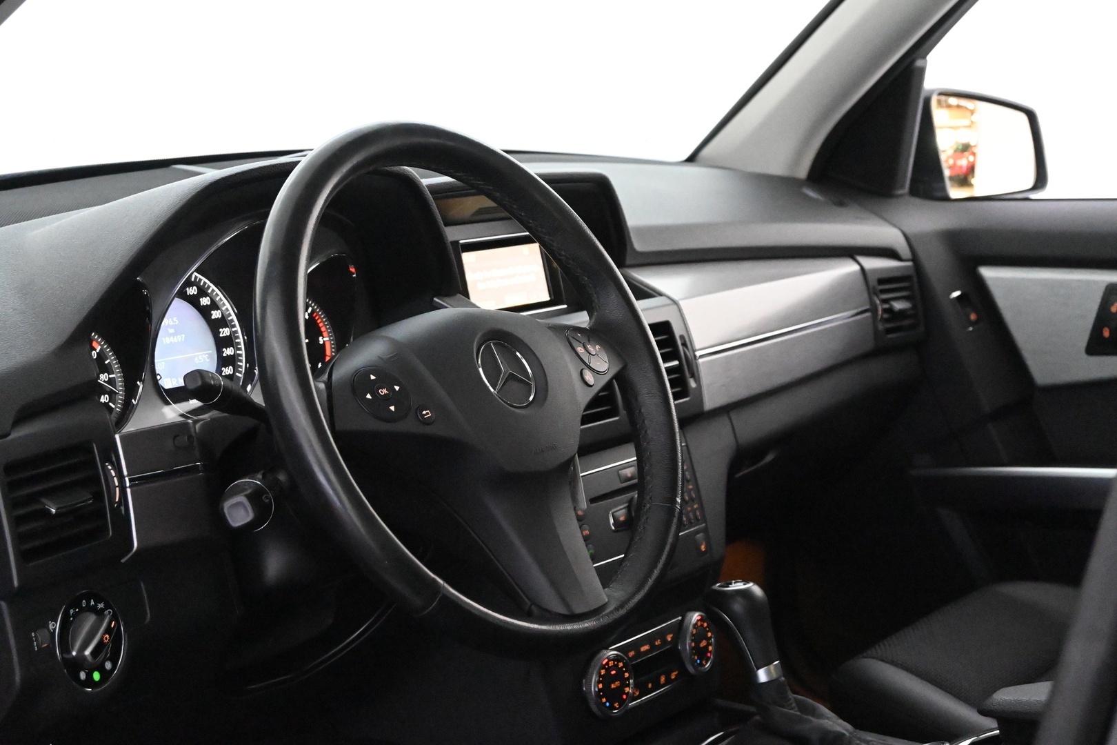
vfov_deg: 21.6
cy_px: 372
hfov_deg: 31.9
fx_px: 1955
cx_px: 558
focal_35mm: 63
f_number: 5.6
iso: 14400
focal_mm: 42
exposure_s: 1/60
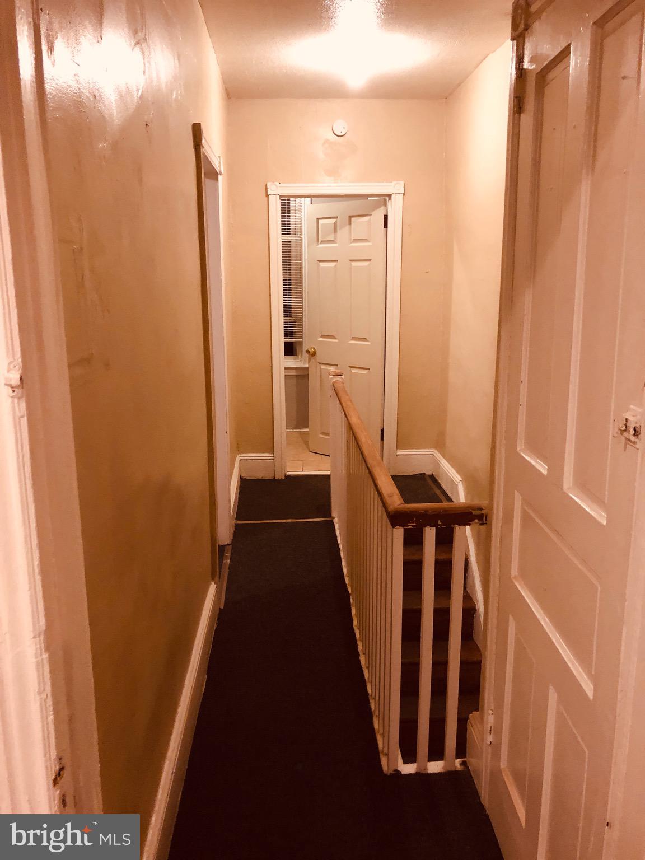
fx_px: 696
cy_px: 430
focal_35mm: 28
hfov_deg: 49.7
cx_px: 322
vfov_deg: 63.4
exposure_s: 1/10
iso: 100
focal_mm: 3.99
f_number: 1.8
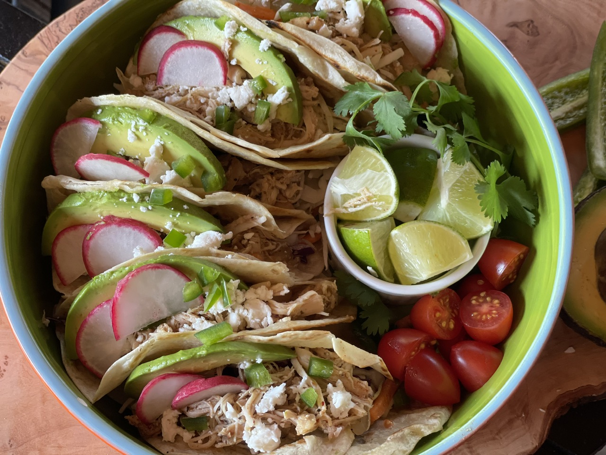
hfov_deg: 36.8
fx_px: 910
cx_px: 303
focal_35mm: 52
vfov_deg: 28.0
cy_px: 228
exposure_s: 1/122
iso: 160
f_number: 2
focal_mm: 6
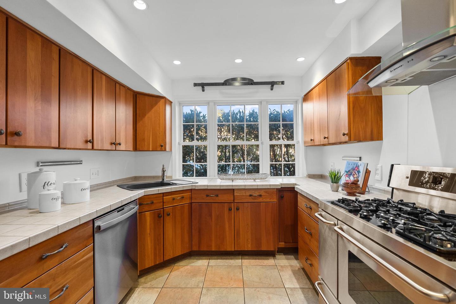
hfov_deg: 96.7
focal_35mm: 16
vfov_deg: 73.8
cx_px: 228
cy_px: 152
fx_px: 203
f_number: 4
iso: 800
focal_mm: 16
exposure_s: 1/25
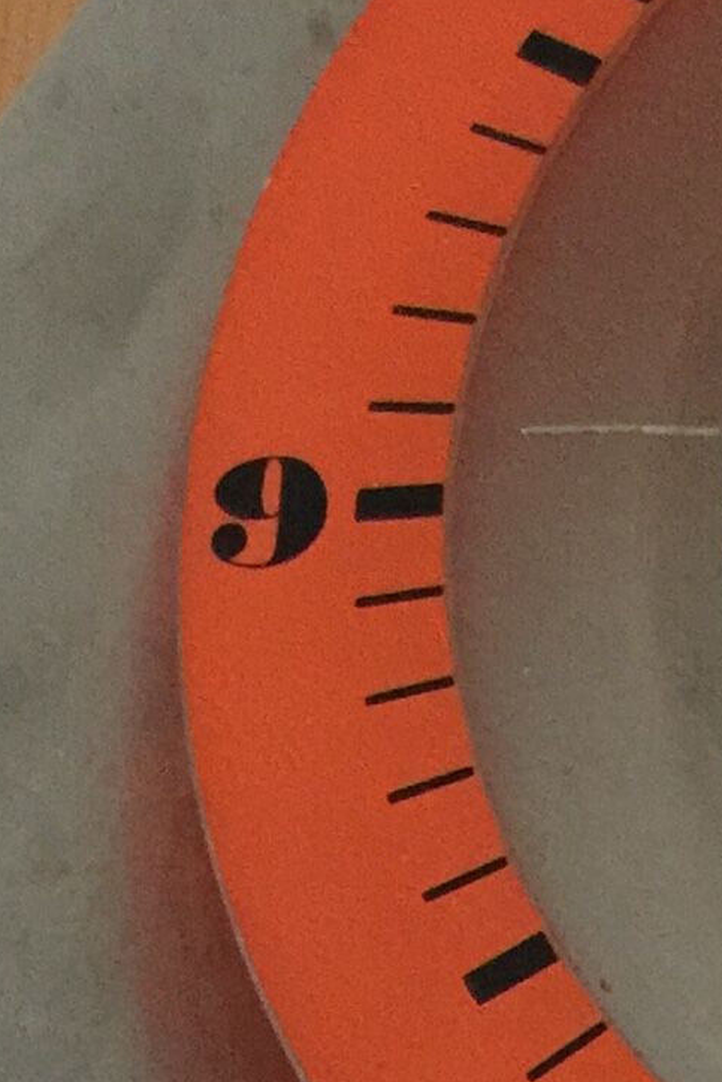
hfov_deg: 9.4
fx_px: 4089
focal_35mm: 136
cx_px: 1438
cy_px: 1157
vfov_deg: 14.8
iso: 160
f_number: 2.2
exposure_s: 1/8
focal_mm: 4.15
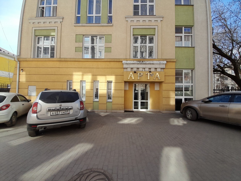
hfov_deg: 106.2
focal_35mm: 13
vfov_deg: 89.9
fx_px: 91
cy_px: 90
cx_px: 120
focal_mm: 1.13
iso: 40
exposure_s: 1/500
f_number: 2.2
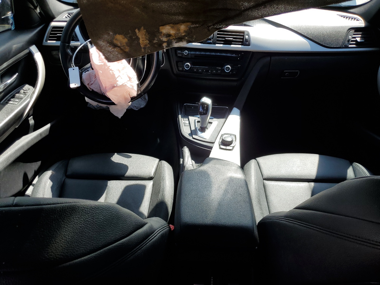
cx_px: 190
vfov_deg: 53.1
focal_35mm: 26
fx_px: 285
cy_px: 142
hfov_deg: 67.3
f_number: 1.5
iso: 50
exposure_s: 1/588
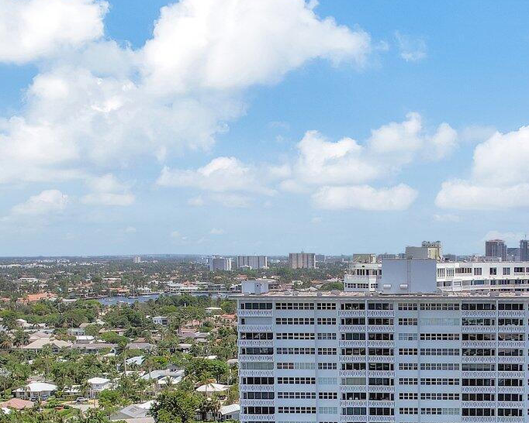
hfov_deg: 30.2
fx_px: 971
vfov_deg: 23.9
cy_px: 385
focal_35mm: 62
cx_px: 372
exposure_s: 1/4000
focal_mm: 8.38
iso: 120
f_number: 2.8
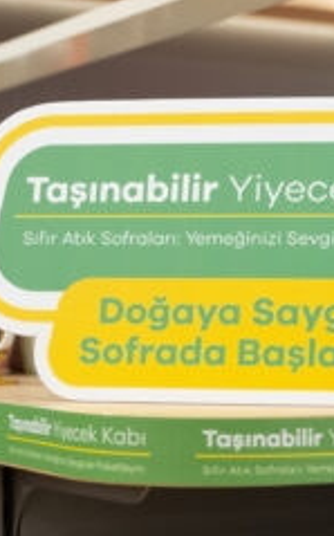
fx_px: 1649
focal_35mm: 113
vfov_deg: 18.3
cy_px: 444
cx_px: 387
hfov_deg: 11.4
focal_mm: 27.4
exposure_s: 1/80
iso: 500
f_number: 2.8
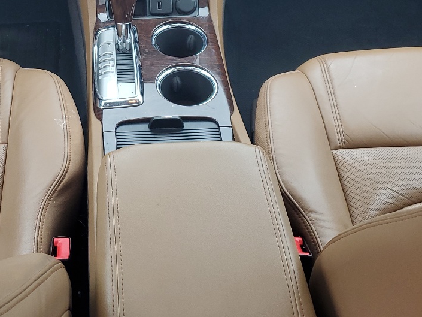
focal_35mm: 59
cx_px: 104
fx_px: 719
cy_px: 30
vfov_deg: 24.1
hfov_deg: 32.1
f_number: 1.5
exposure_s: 1/60.2
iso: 56
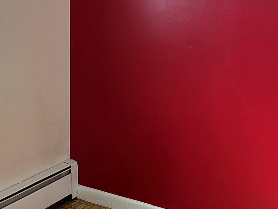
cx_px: 116
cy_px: -13
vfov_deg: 20.4
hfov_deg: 28.1
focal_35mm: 69
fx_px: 554
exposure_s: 1/121
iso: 160
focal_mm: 6.86
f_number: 1.78
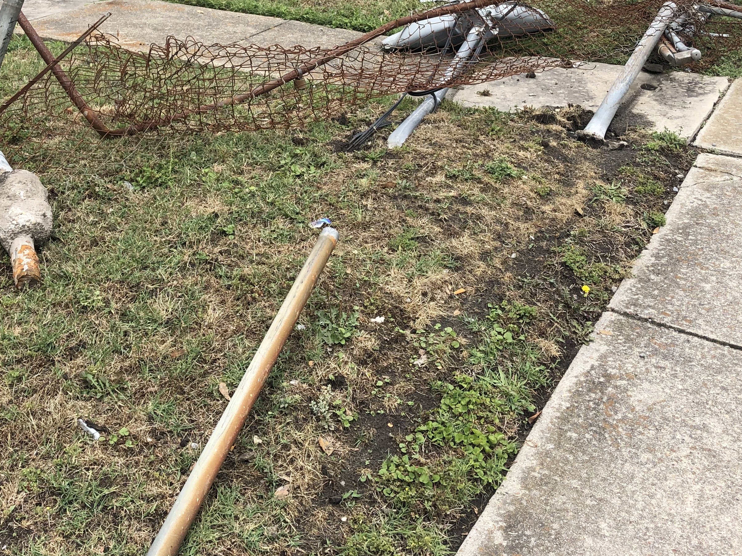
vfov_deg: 30.0
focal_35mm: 47
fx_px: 1008
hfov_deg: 40.4
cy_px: 99
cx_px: 326
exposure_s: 1/1245
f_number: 1.8
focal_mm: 3.99
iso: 20
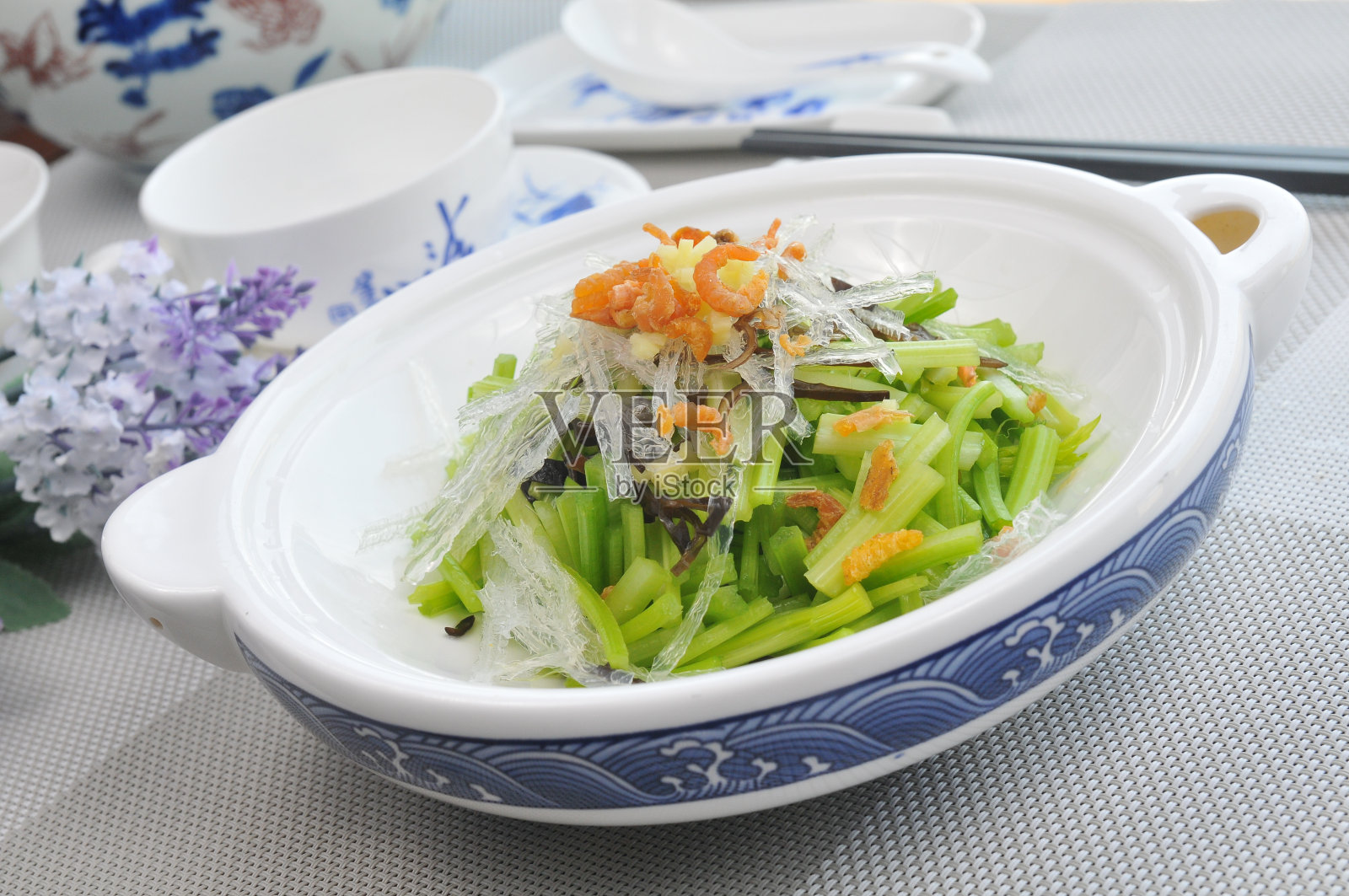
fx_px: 2807
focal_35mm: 75
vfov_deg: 18.1
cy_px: 448
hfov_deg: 27.0
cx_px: 674
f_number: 8
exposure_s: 1/80
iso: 400
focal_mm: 50
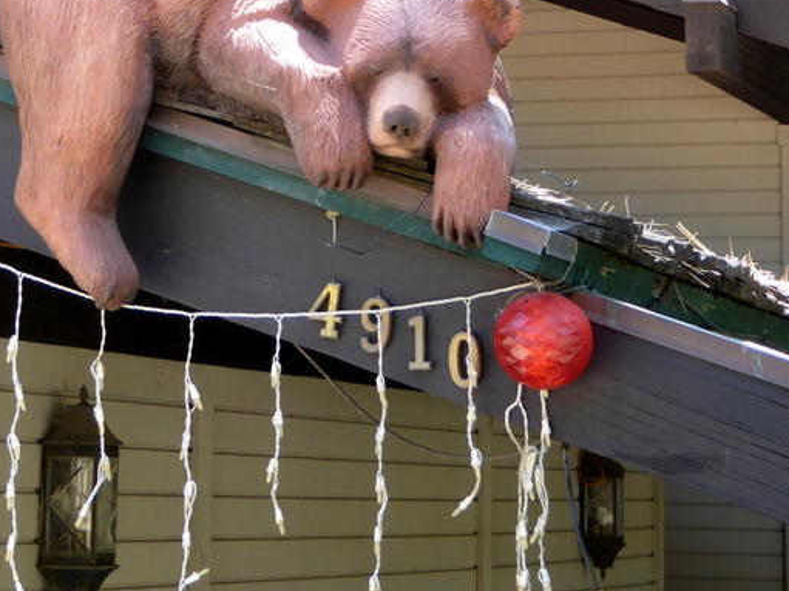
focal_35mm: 137
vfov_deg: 10.8
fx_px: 3122
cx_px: 238
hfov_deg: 14.4
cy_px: 86
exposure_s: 1/60
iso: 200
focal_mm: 12.5
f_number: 4.5
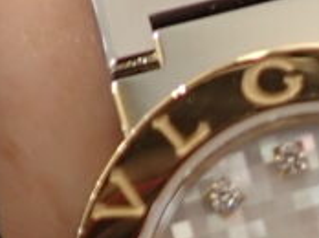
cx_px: 390
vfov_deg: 7.1
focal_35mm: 207
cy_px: 295
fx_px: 1905
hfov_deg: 9.4
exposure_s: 1/60
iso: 200
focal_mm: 5.4
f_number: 2.3
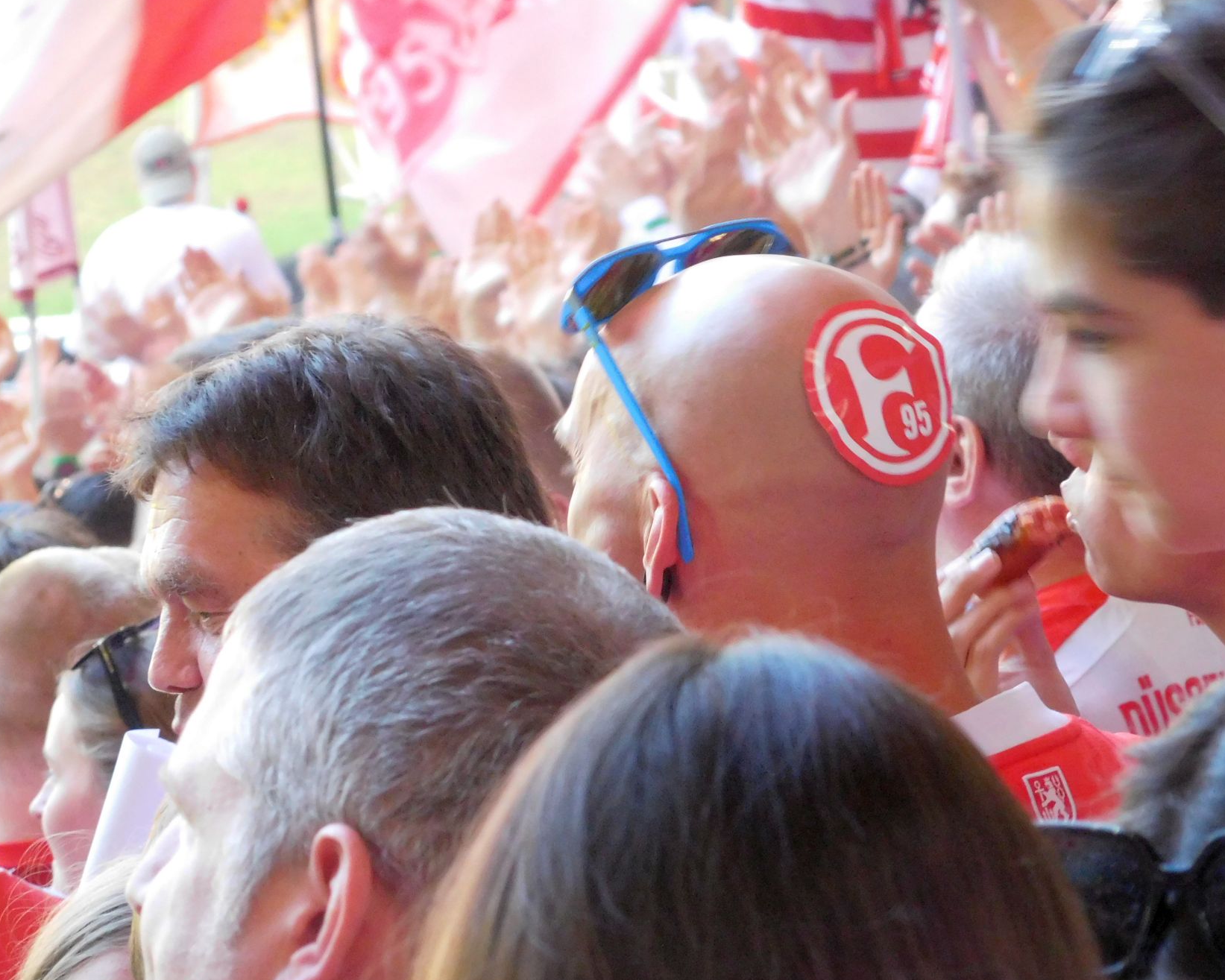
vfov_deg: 5.2
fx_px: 10770
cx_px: 715
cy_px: 494
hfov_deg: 6.5
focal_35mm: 297
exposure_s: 1/50
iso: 800
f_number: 5.7
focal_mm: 44.6
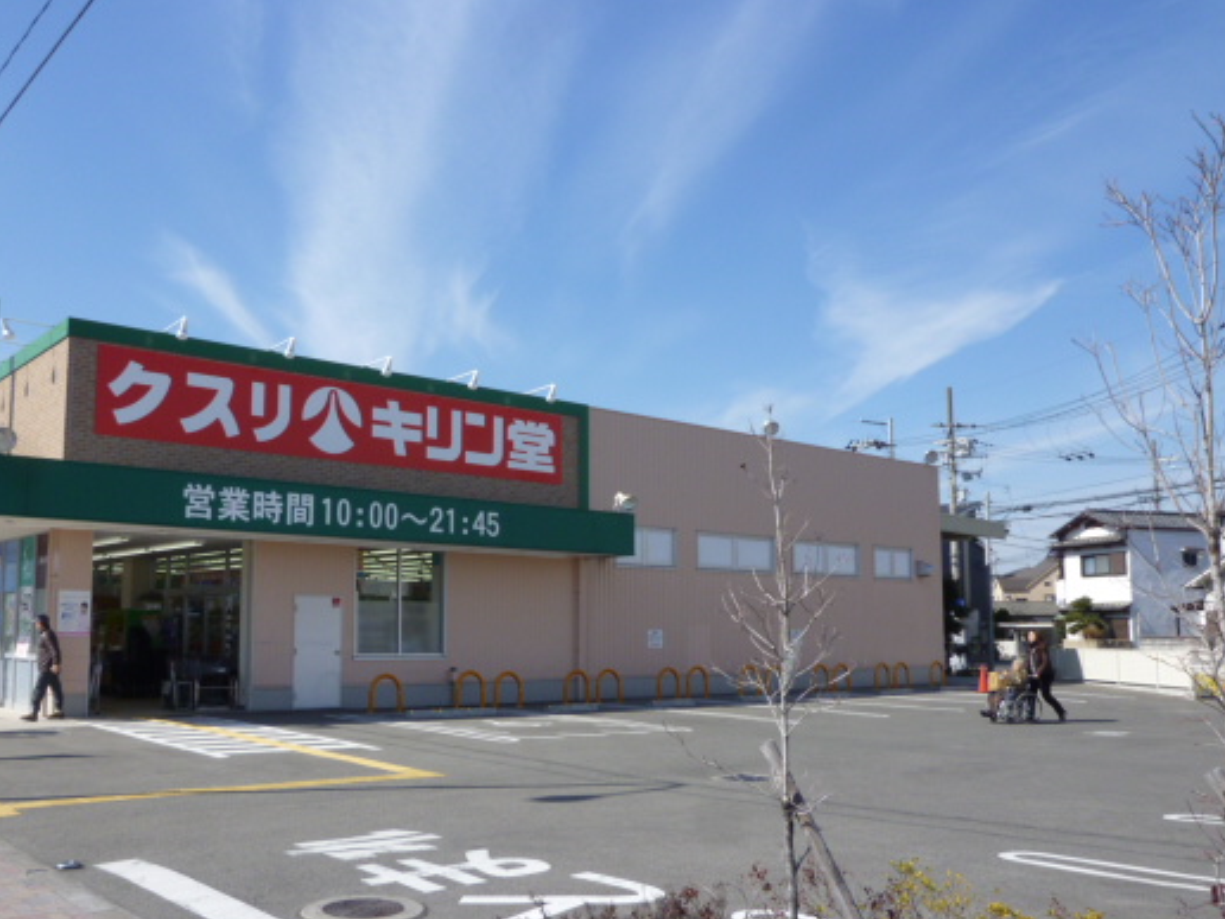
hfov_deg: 58.0
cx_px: 510
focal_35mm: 31
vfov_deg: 45.3
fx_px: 1097
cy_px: 527
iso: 100
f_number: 5
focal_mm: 4.5
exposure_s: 1/400
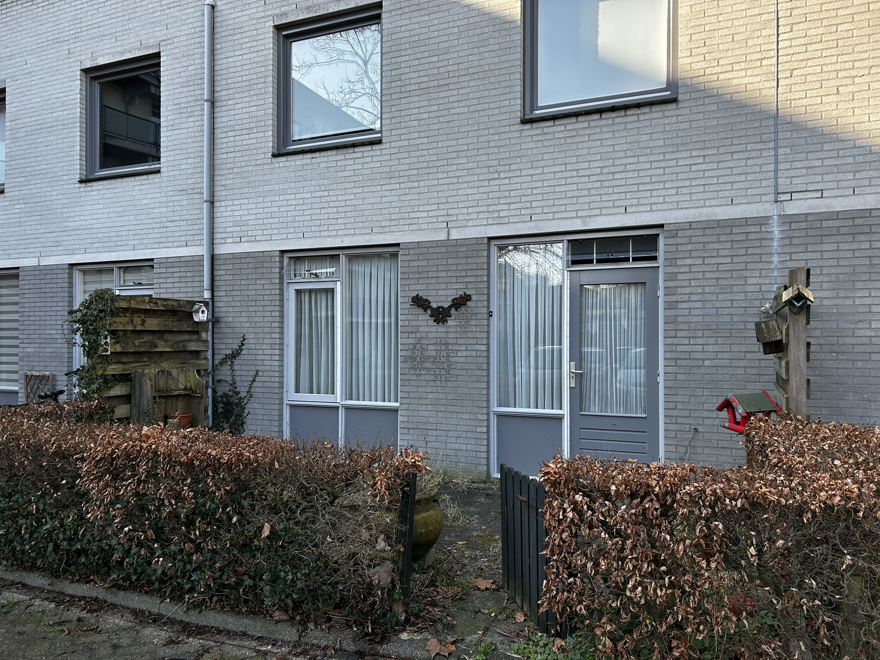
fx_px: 661
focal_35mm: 26
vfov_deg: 53.1
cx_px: 440
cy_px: 330
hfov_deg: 67.3
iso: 50
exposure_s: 1/539
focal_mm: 5.7
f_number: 1.5
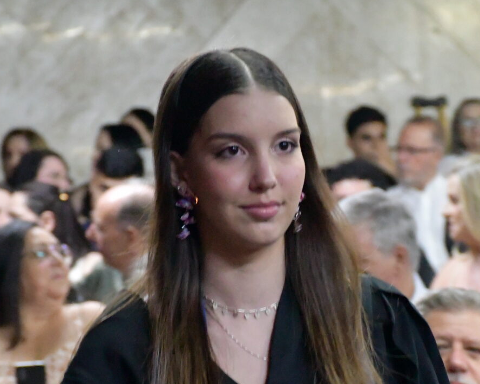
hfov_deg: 8.5
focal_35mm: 227
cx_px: 329
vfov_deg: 6.8
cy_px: 343
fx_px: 3224
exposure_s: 1/60
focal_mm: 75
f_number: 5
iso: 12800
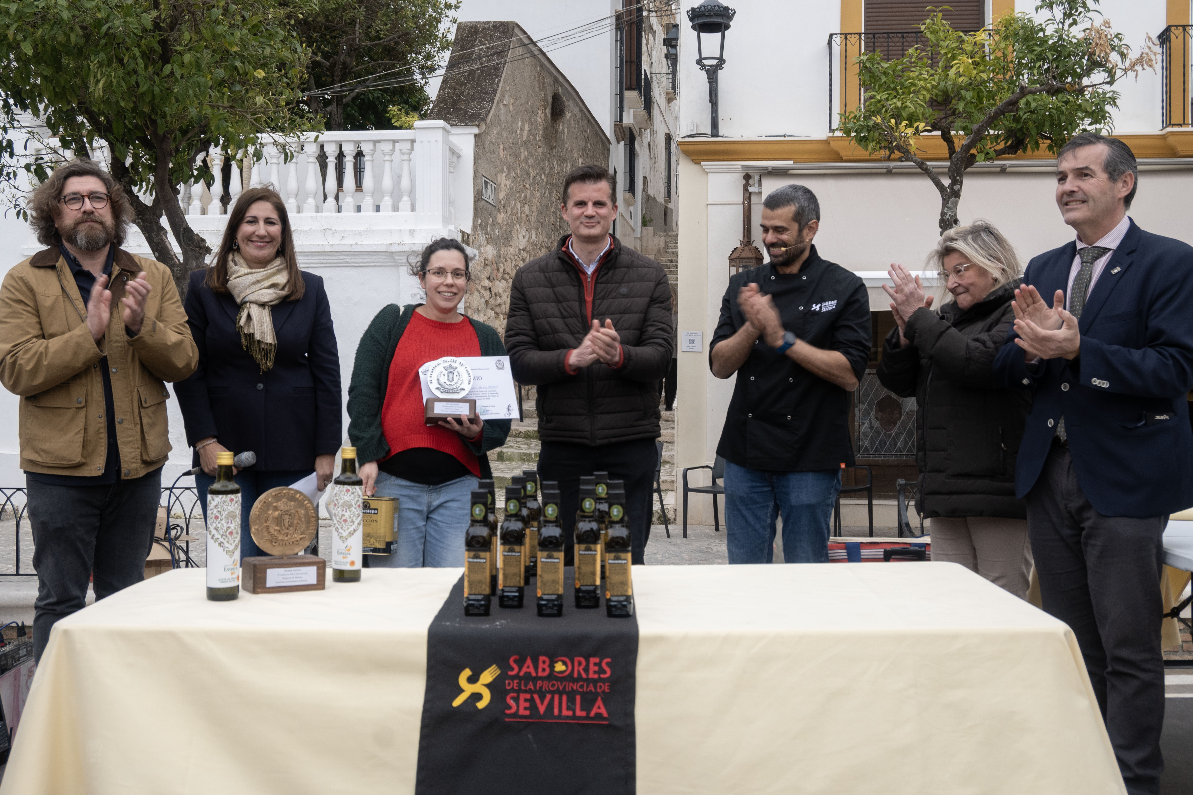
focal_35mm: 39
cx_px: 596
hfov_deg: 49.6
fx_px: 1292
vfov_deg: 34.2
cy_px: 398
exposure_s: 1/60
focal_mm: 26
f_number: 6.3
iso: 400
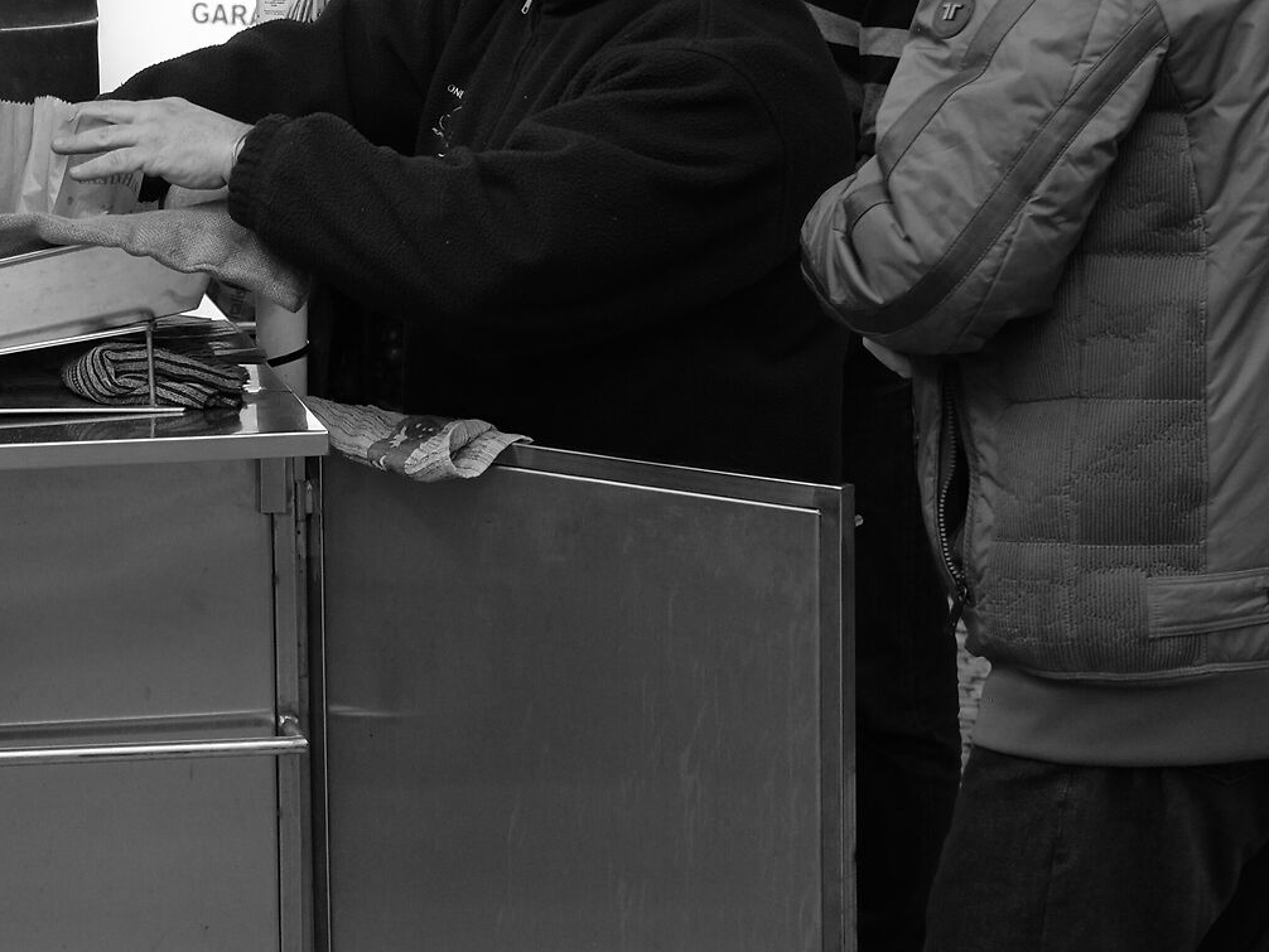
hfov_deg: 20.6
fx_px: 3447
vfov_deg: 15.4
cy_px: -29
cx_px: 240
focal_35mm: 94
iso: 500
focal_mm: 27
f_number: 2.8
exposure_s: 1/160
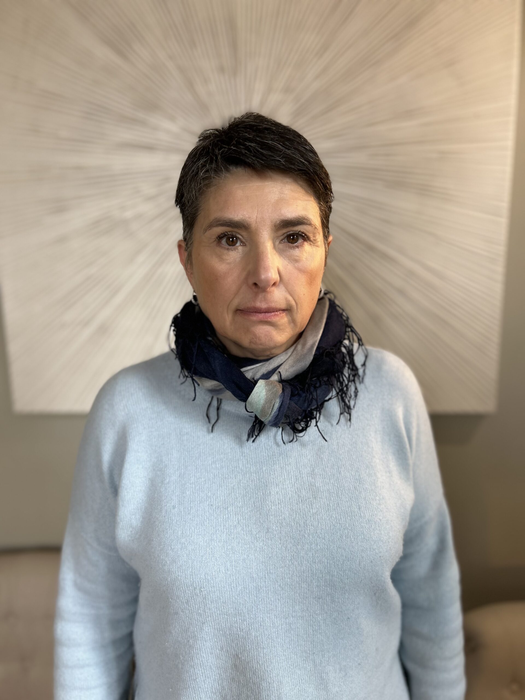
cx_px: 262
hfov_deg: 53.1
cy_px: 350
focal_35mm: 26
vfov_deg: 67.3
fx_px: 526
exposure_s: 1/100
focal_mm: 5.7
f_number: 1.5
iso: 64
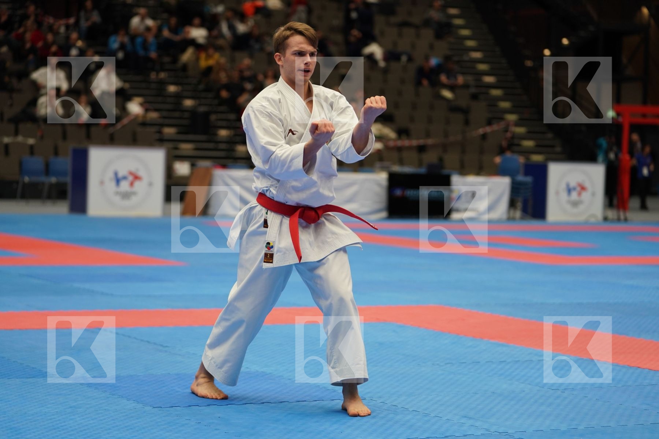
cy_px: 220
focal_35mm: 95
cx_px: 330
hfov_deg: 21.5
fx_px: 1739
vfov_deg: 14.4
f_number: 2.8
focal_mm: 95
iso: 1000
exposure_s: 1/500
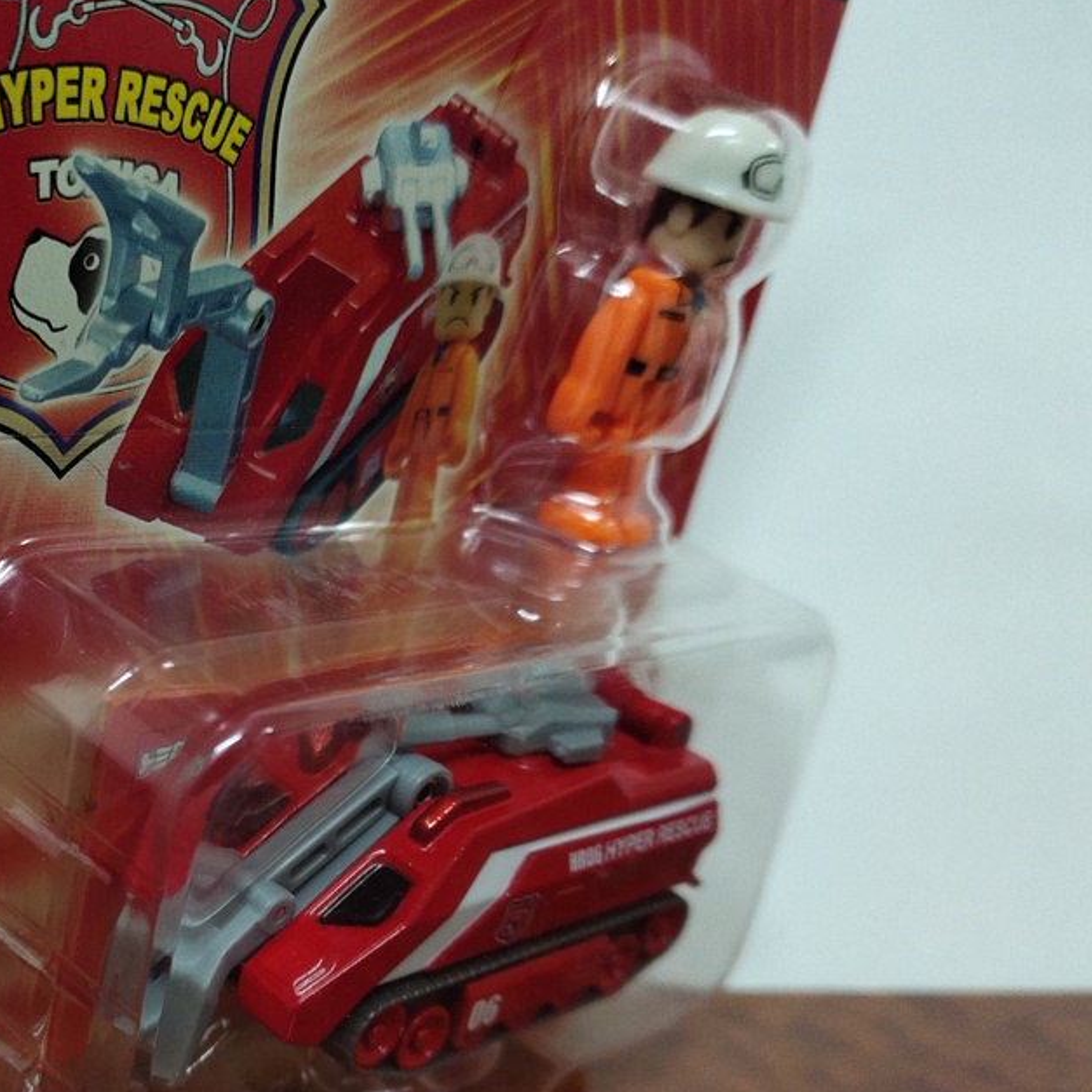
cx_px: 272
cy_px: 711
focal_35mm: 44
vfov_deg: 38.0
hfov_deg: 37.4
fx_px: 1570
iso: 1113
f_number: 1.79
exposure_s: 1/50
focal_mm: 4.74
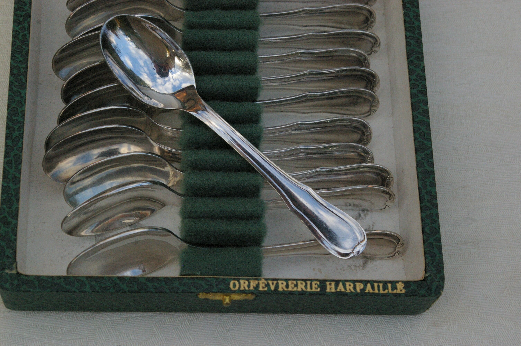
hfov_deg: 49.6
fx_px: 564
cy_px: 173
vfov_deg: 34.1
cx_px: 260
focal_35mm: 39
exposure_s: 1/500
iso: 1600
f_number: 8
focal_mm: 26
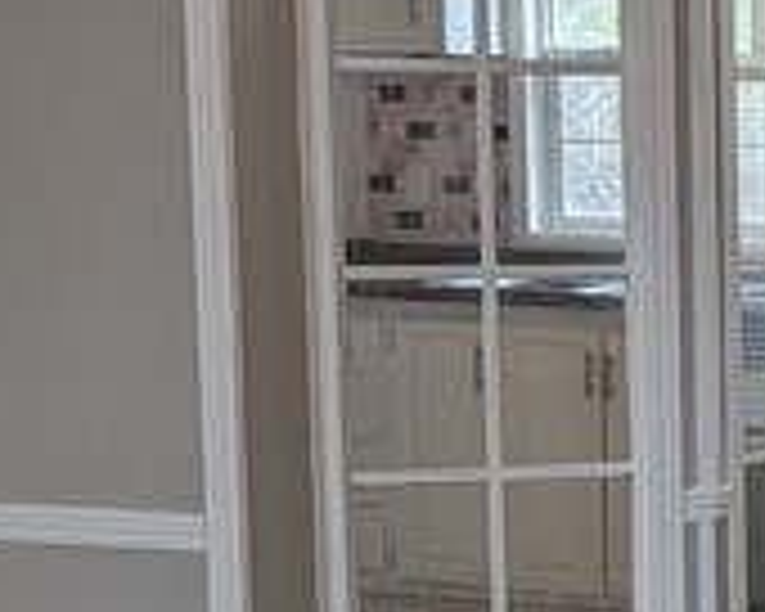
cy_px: 634
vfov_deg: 10.8
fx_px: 3192
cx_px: 1406
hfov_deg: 12.4
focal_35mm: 141
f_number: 1.85
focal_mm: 6.81
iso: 70
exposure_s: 1/120
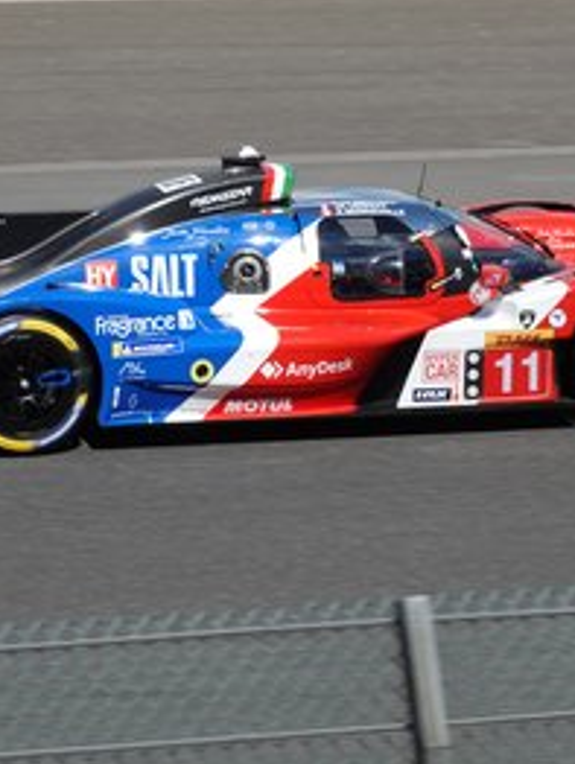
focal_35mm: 292
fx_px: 6457
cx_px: 347
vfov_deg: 6.8
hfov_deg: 5.1
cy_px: 367
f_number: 5
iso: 100
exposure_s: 1/800
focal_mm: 64.84
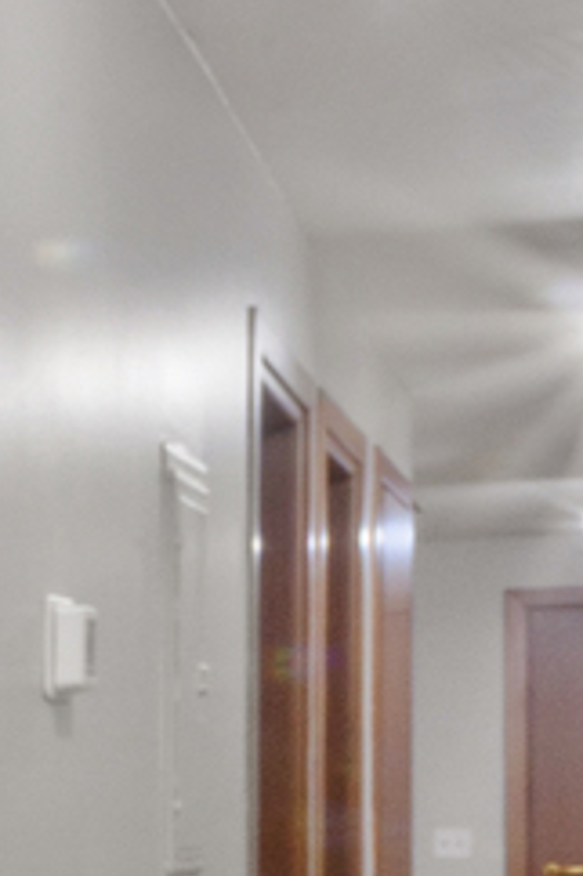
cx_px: -1715
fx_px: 2457
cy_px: 807
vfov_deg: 19.8
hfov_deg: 8.2
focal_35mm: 101
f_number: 22
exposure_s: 4
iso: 100
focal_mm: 10
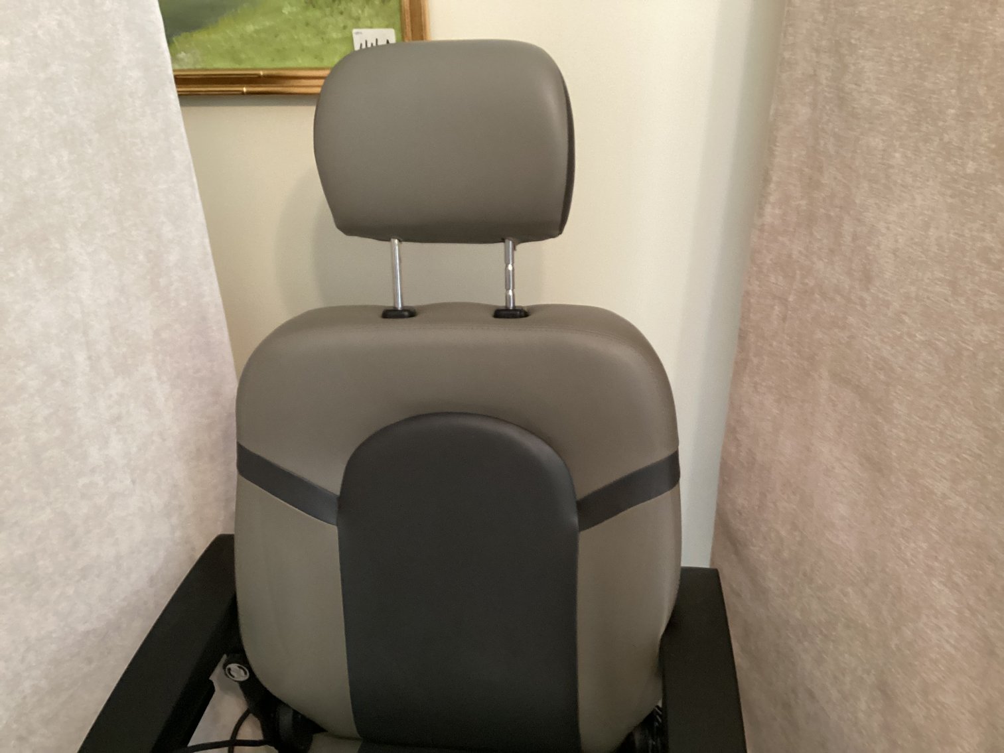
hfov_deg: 58.3
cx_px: 502
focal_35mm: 31
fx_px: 899
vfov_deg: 45.4
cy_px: 376
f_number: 2.4
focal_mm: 3.3
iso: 400
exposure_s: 1/40
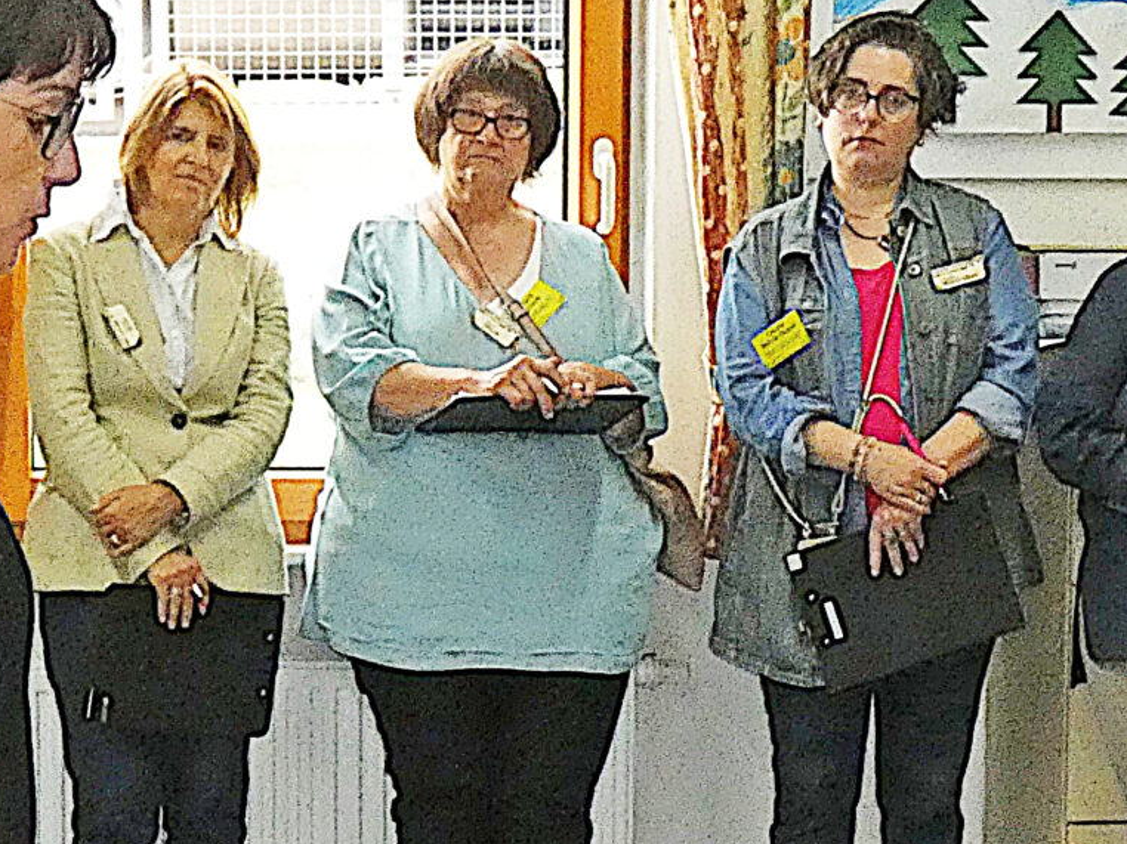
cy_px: 967
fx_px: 5468
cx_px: 525
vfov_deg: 8.7
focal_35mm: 168
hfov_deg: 11.8
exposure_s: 1/60
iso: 800
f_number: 3.9
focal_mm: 9
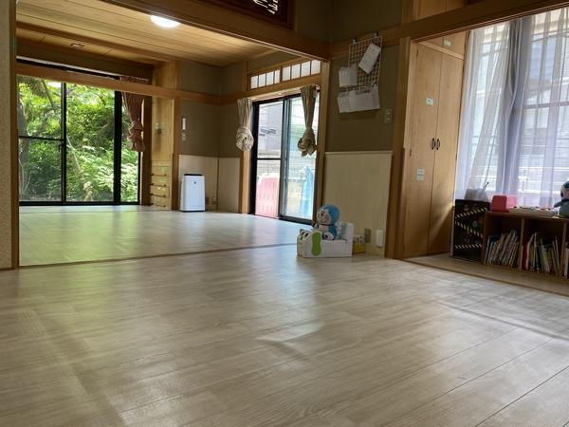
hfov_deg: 67.3
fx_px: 427
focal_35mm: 26
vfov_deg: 53.1
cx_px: 284
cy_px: 214
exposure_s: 1/100
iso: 80
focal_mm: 4.25
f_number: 1.8
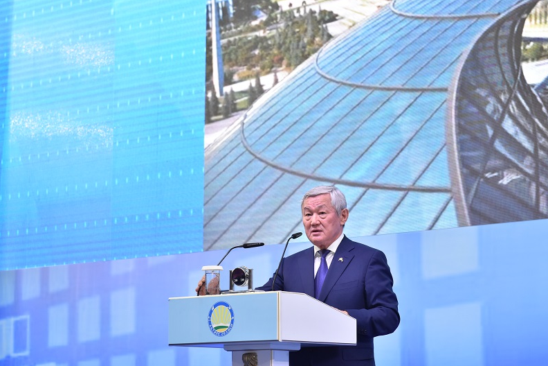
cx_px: 274
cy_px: 183
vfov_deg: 12.9
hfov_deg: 19.3
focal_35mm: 106
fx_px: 1613
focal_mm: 70
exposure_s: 1/200
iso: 1000
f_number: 5
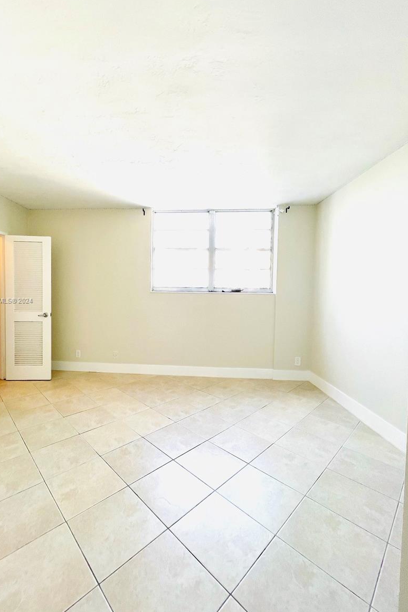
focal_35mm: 14
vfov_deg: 104.2
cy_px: 301
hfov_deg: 80.7
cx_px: 173
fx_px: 238
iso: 32
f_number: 1.8
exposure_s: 1/132
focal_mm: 1.57
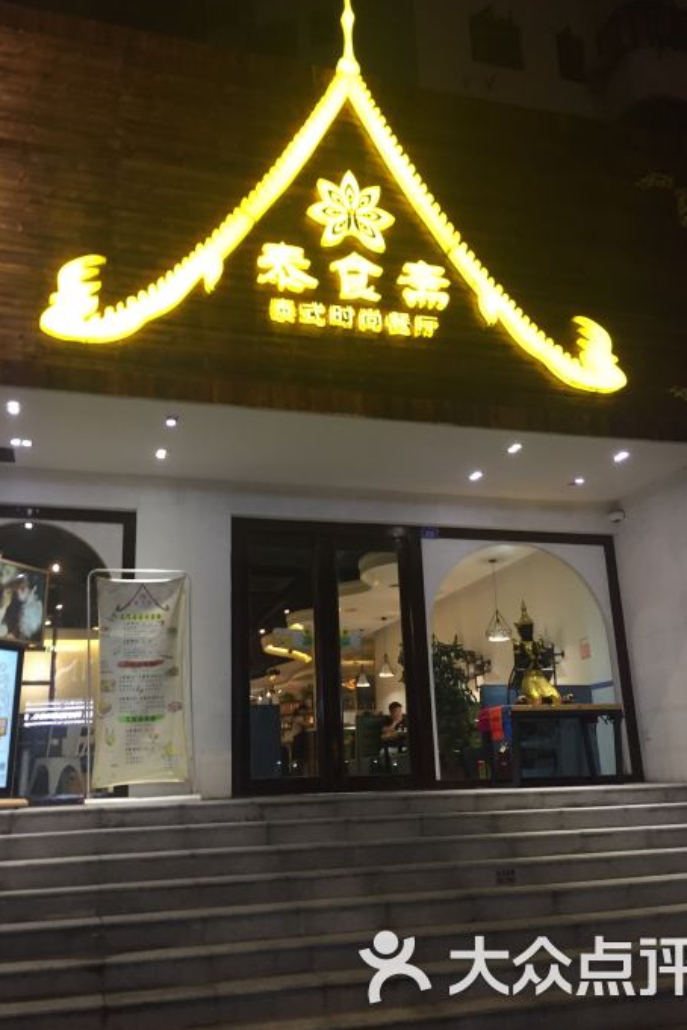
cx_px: 341
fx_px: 887
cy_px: 516
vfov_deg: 60.3
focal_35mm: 31
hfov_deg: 42.3
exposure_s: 1/33
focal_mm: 4.15
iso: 160
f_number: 2.2
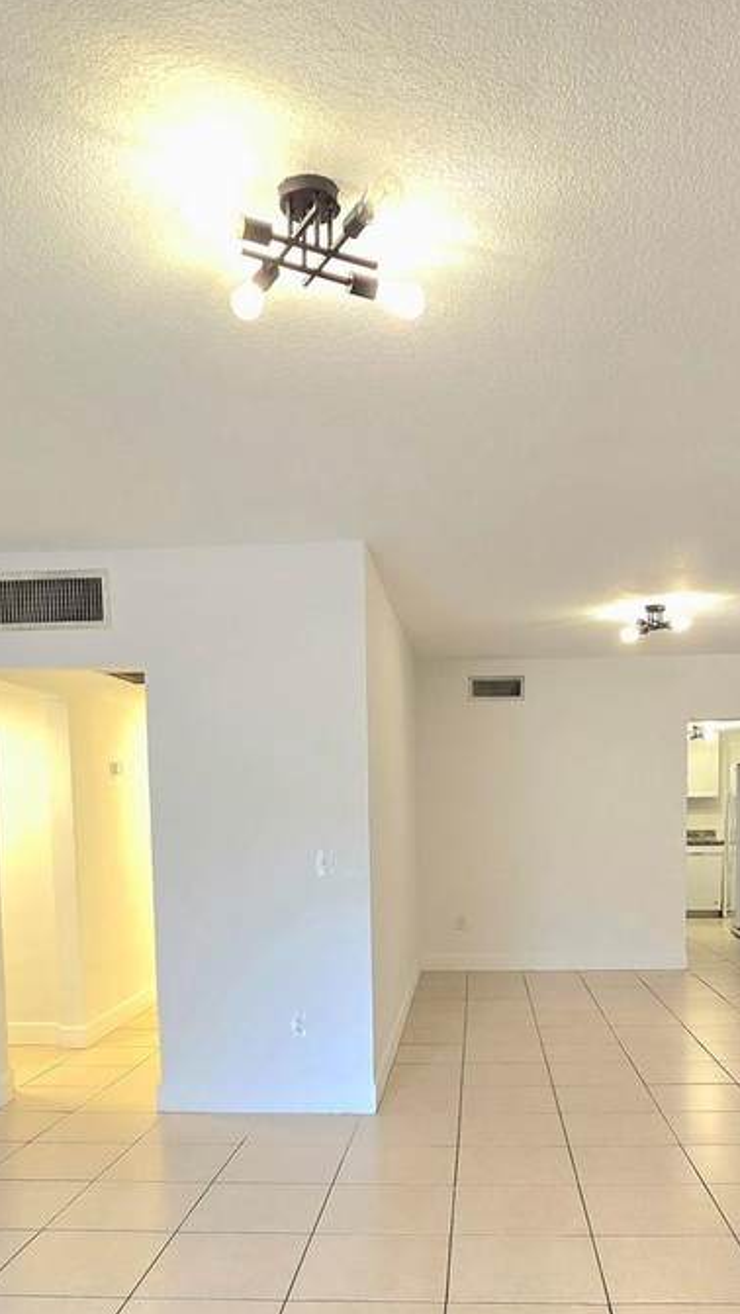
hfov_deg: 42.8
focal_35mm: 27
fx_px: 941
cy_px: 928
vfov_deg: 66.9
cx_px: 431
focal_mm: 2.2
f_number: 2.2
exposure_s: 1/60.2
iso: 64
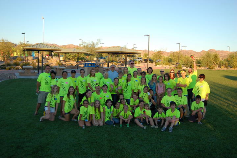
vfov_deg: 36.8
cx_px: 118
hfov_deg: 53.2
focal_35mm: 36
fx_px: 237
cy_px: 79
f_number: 4
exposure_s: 1/800
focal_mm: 24
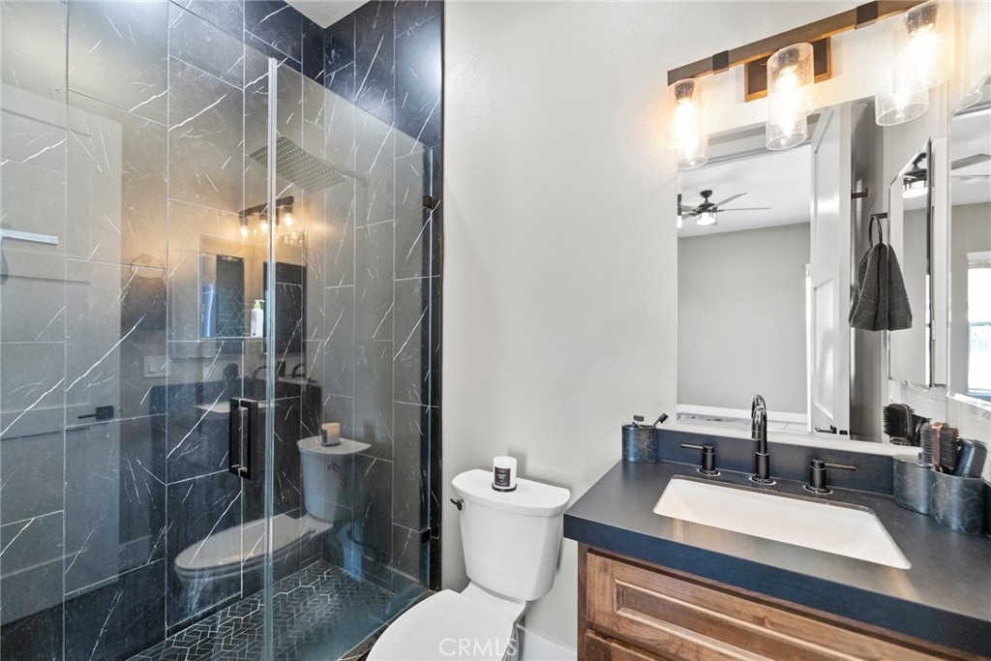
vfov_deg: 81.2
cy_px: 330
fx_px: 385
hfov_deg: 104.2
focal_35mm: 14
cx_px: 496
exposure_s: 1/160
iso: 1600
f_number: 2.8
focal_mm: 14
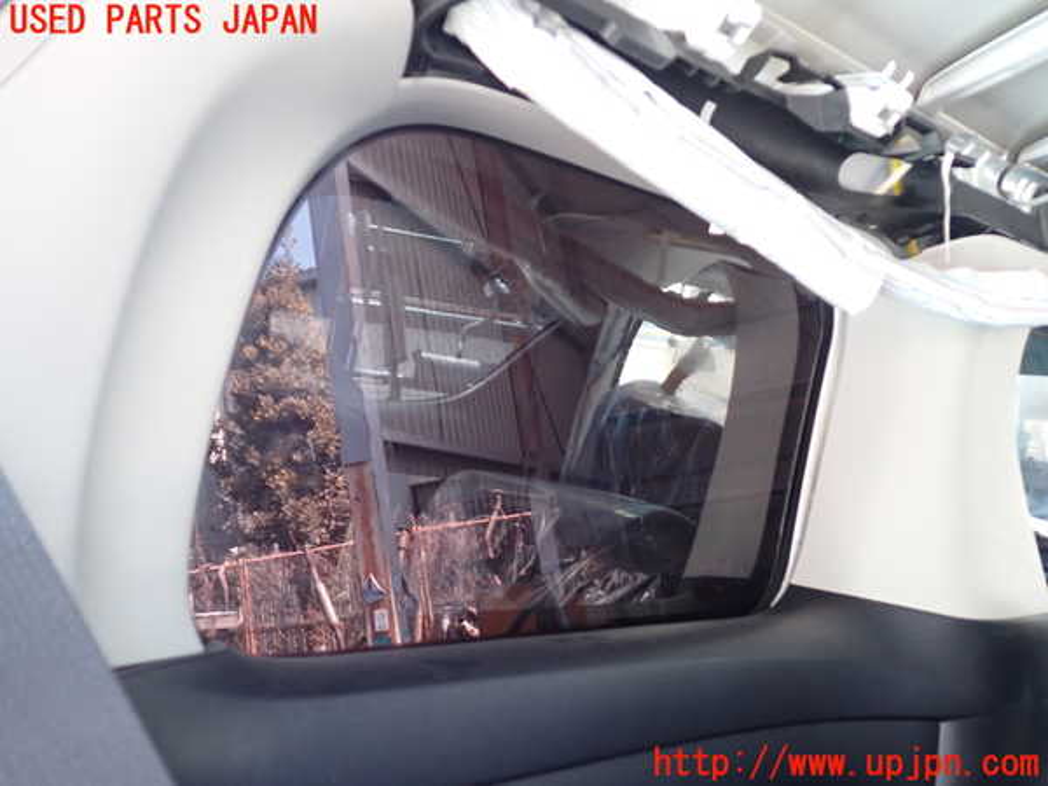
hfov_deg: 60.0
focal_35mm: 30
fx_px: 908
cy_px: 393
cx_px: 524
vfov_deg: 46.8
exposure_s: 1/30
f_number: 2.3
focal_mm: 5.4
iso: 320
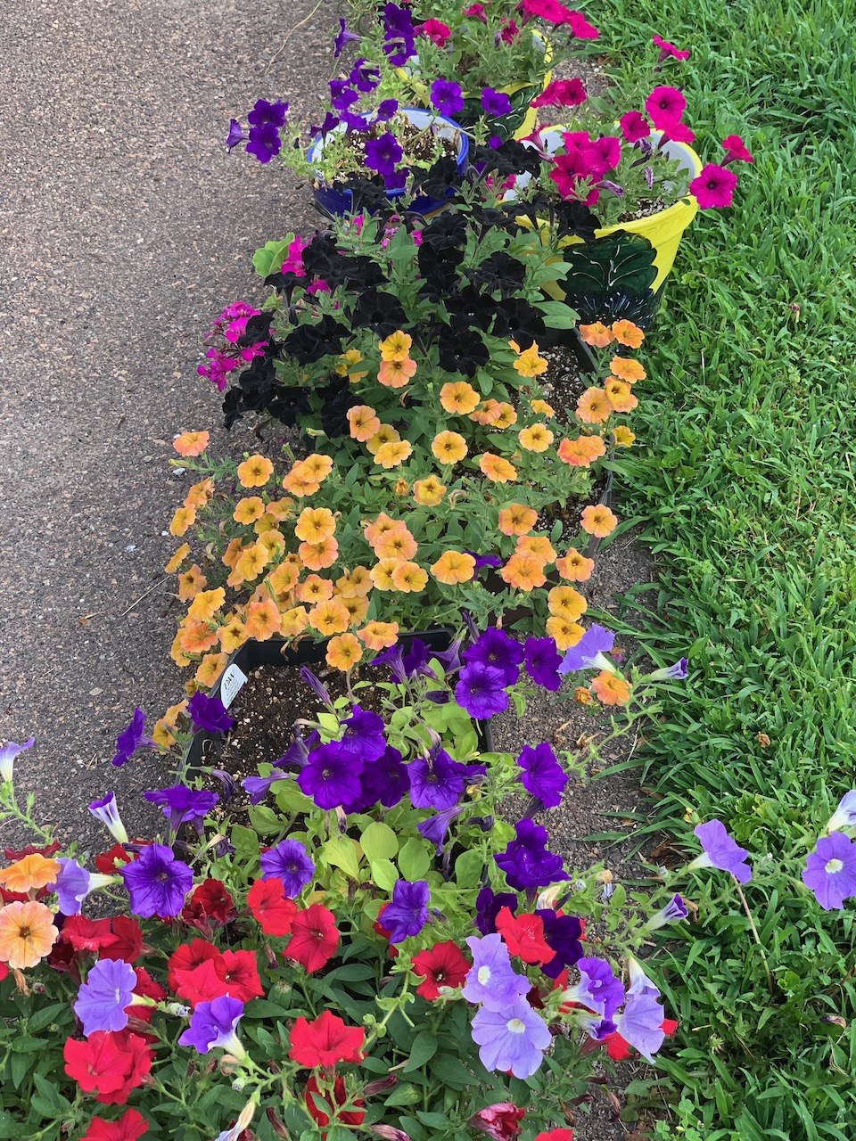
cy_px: 570
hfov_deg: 28.0
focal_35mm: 52
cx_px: 428
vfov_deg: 36.8
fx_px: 1715
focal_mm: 6
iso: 50
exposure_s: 1/122
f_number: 2.4
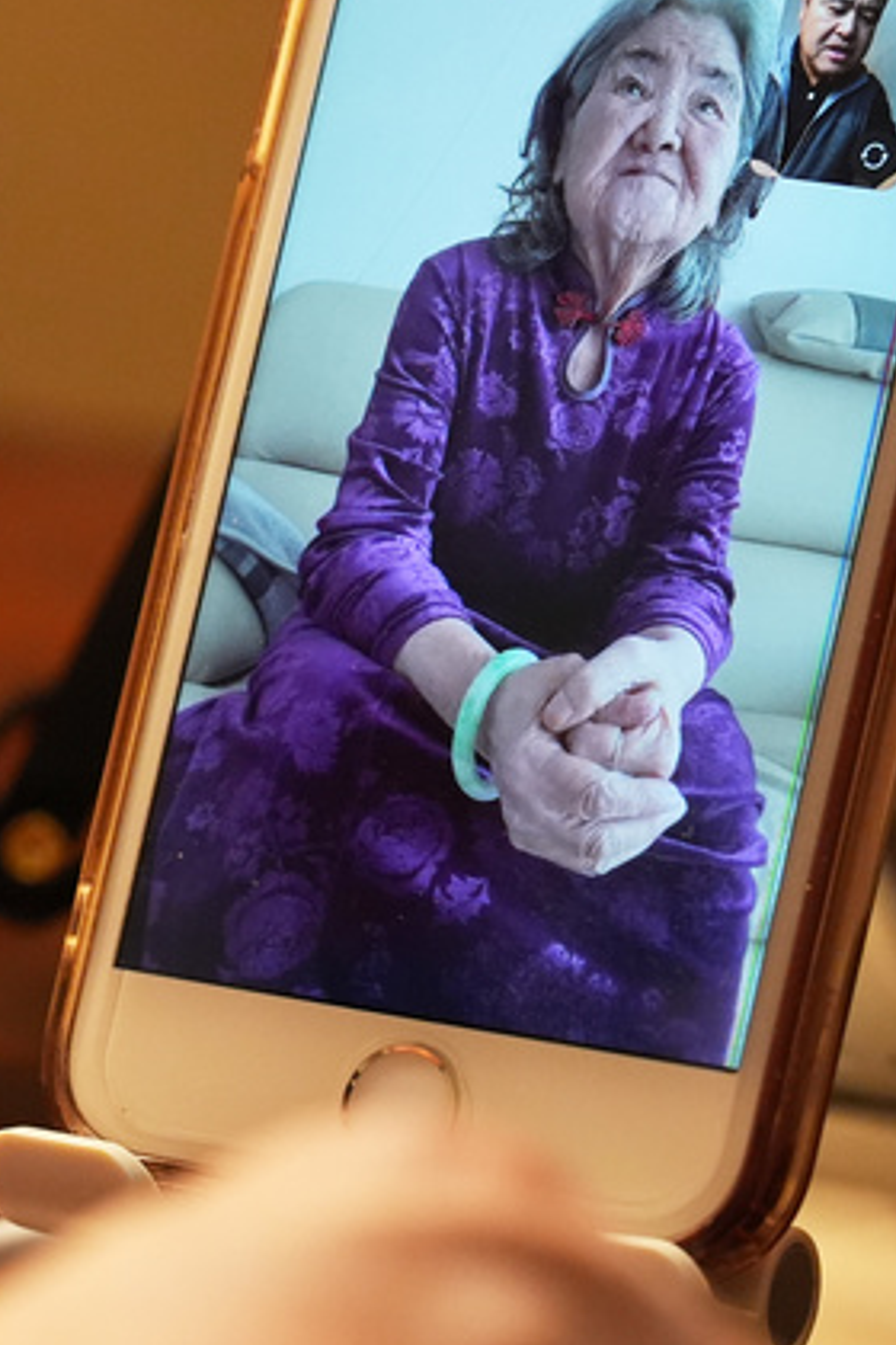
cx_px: -176
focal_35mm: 329
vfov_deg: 6.3
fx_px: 12282
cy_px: 584
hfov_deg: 4.2
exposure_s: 1/125
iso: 3200
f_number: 5.6
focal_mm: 135
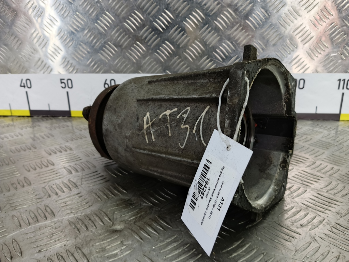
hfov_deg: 73.9
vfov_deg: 58.9
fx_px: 232
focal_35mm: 23
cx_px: 174
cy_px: 131
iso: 95
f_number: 1.6
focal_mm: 4.11
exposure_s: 1/33.3
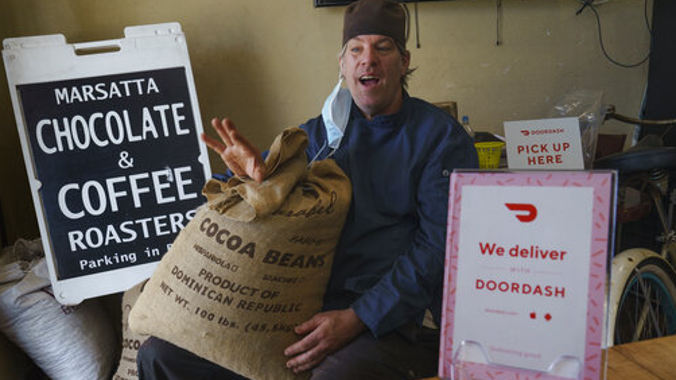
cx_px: 337
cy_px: 224
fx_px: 555
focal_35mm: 31
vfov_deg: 37.6
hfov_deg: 62.6
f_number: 10
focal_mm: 29
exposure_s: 1/60
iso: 800
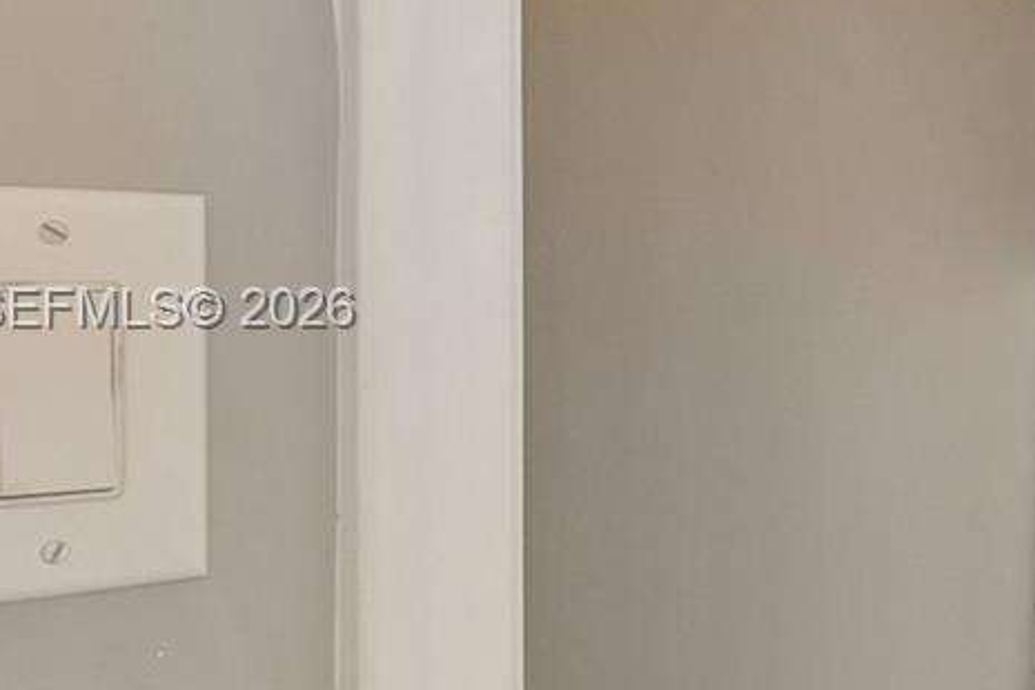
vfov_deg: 24.6
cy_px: 313
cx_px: 1442
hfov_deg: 27.9
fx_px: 1581
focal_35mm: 55
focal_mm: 16
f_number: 13
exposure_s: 1/1.25
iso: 640
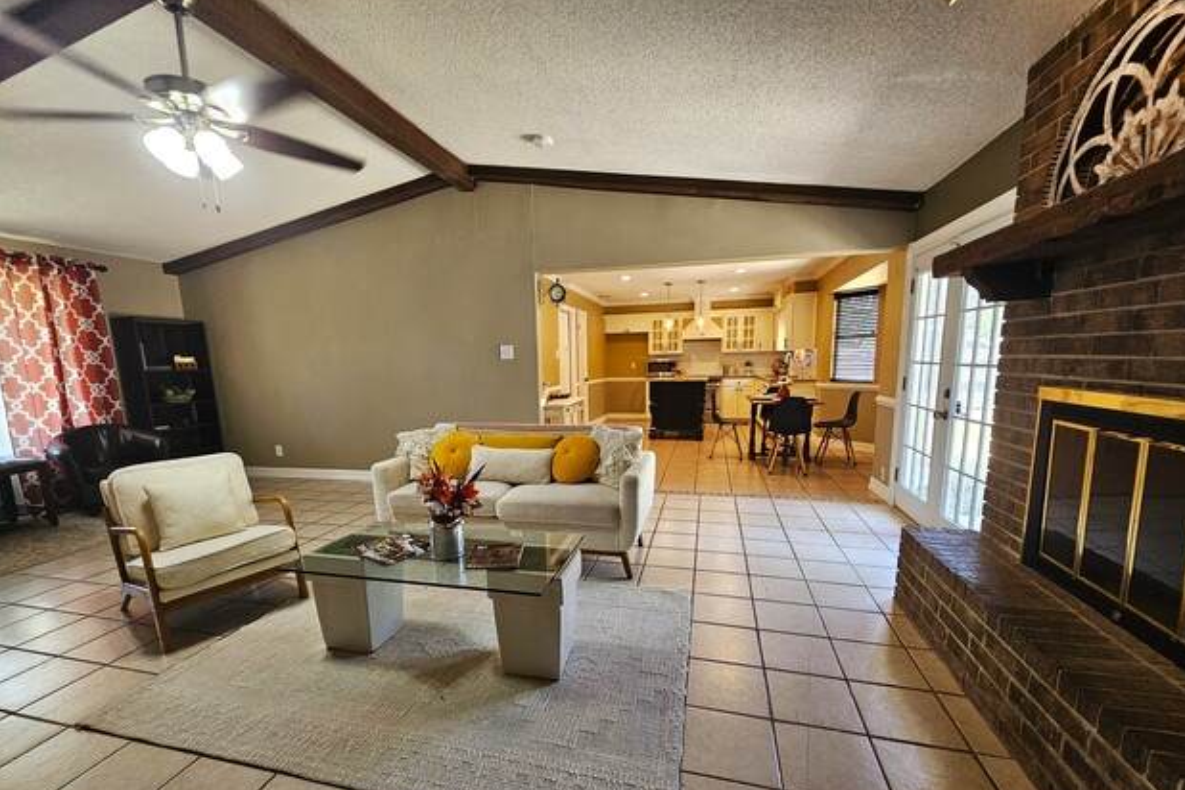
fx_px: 461
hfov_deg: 104.2
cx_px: 581
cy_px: 443
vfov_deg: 80.9
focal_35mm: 14
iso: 200
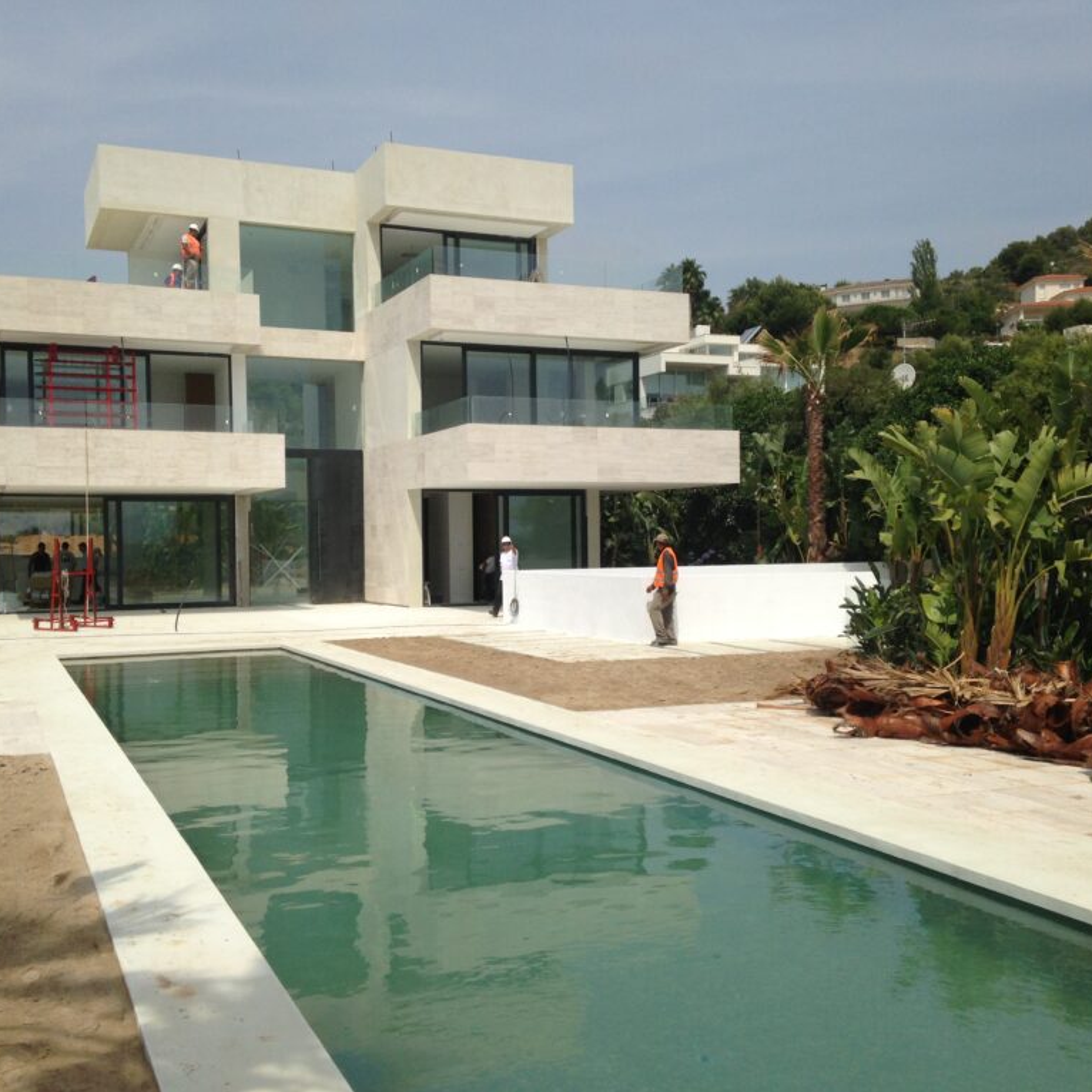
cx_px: 586
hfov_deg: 42.8
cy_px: 546
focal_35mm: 39
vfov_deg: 42.8
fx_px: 1392
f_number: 2.4
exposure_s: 1/3012
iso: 50
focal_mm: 4.13
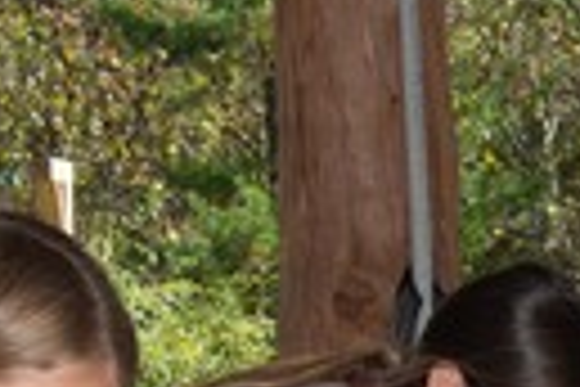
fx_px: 4189
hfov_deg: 7.8
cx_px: 782
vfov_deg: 5.1
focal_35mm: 260
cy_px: 882
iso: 320
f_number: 13
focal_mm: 42
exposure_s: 1/200
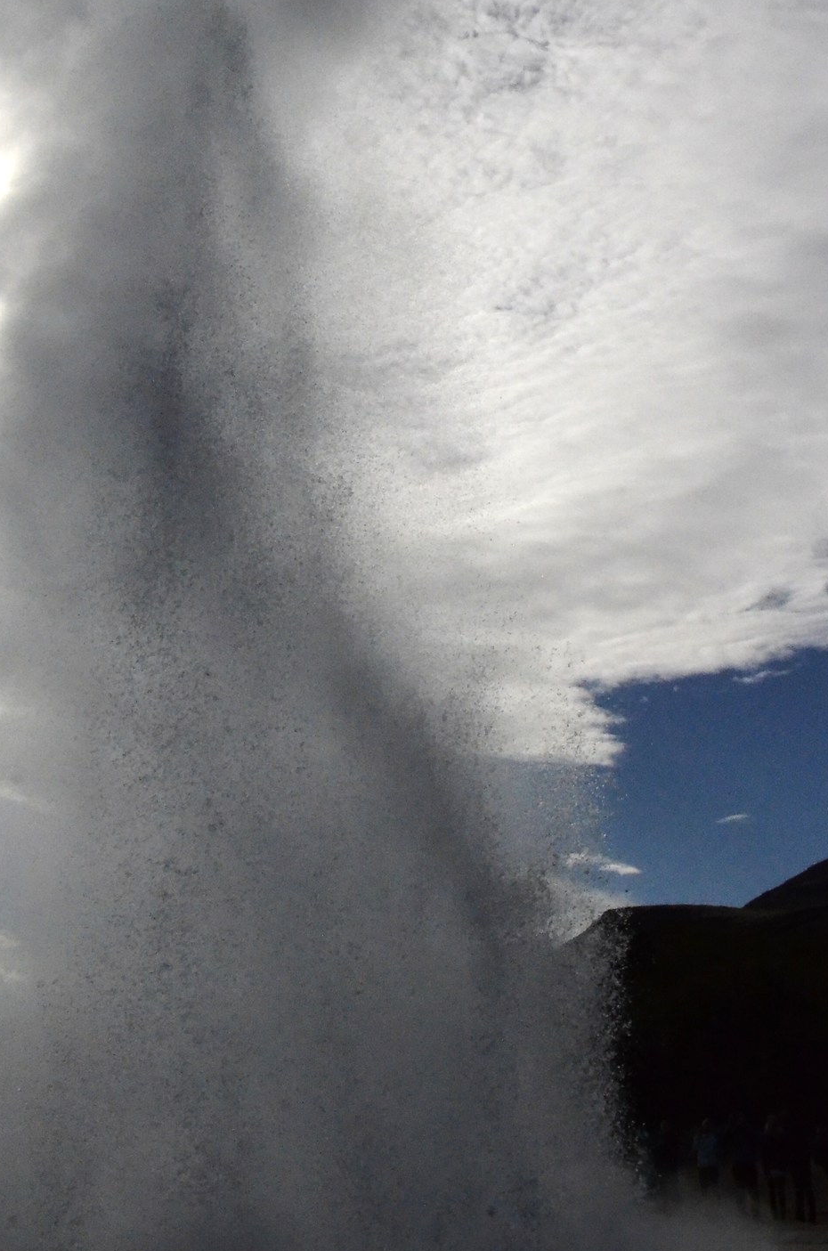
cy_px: 288
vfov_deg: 45.6
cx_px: 314
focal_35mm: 41
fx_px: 1421
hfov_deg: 32.3
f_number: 22
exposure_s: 1/8000
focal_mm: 16
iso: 5000
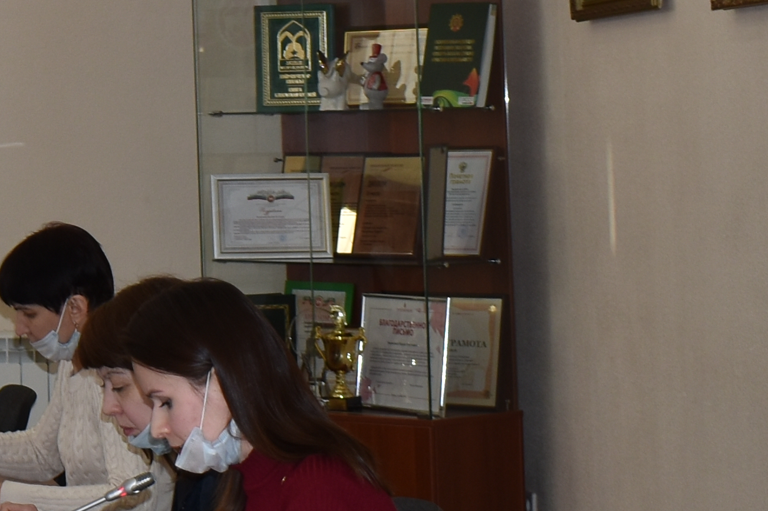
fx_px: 3242
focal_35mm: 152
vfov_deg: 8.9
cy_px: -142
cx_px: -592
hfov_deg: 12.4
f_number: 5.6
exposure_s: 1/125
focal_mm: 22
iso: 180
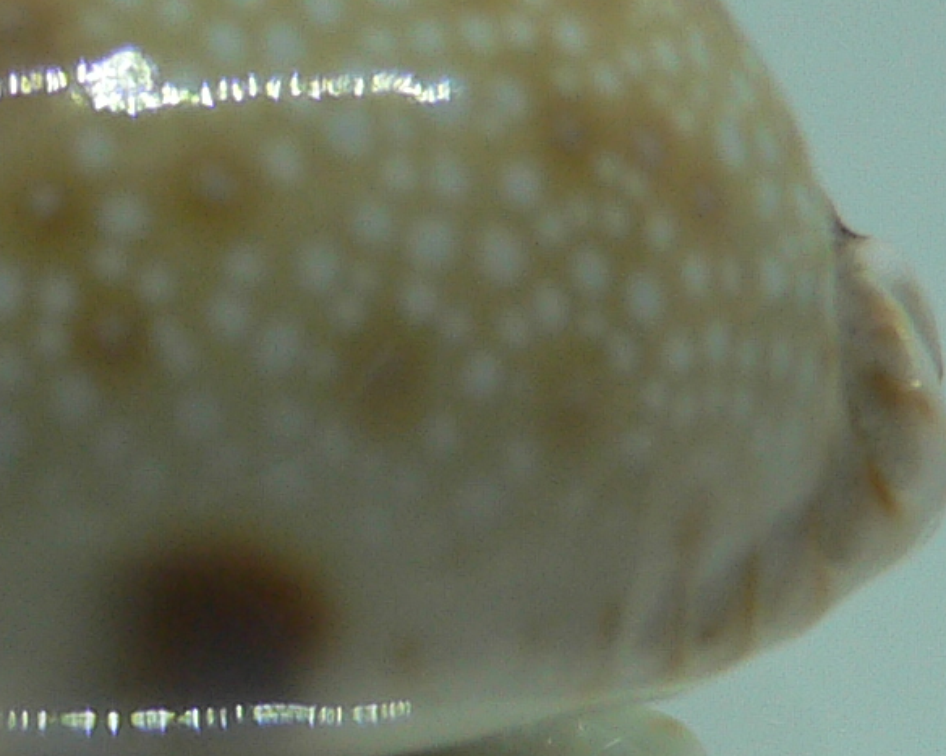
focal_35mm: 118
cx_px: -63
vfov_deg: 13.0
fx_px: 3303
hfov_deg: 15.9
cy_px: 614
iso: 80
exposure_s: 1/60
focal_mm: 4.6
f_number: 2.8
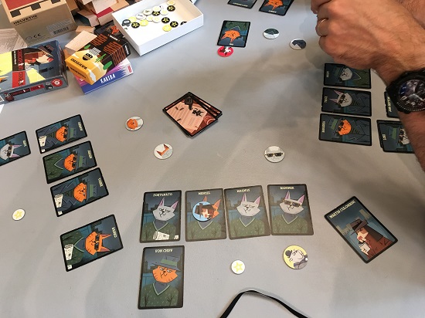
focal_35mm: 29
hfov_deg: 61.7
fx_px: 356
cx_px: 212
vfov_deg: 48.2
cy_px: 159
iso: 64
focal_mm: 4.15
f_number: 2.2
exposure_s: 1/17
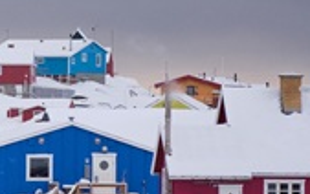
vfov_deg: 1.8
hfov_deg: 2.8
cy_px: 152
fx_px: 6233
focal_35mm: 737
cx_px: -499
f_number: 9
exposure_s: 1/220
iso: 800
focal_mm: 90.4
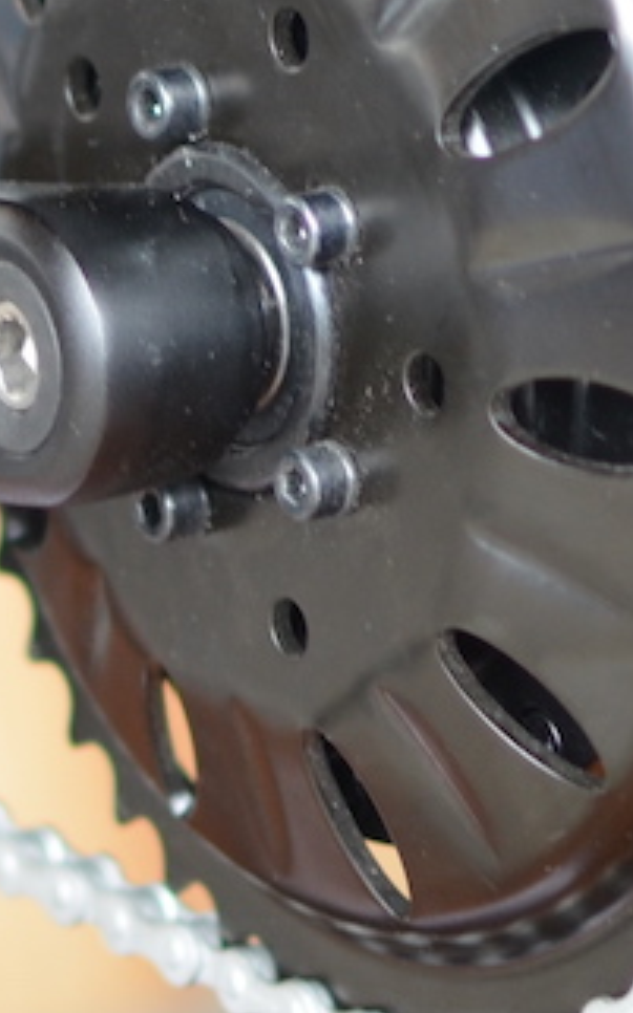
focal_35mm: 232
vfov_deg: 9.0
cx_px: 94
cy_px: -118
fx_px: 6415
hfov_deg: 5.6
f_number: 1.8
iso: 320
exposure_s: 1/50
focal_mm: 35
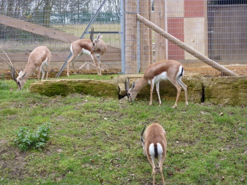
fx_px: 978
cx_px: 124
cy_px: 92
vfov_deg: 10.8
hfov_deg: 14.4
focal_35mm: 137
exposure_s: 1/100
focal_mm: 22.5
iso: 500
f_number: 4.5
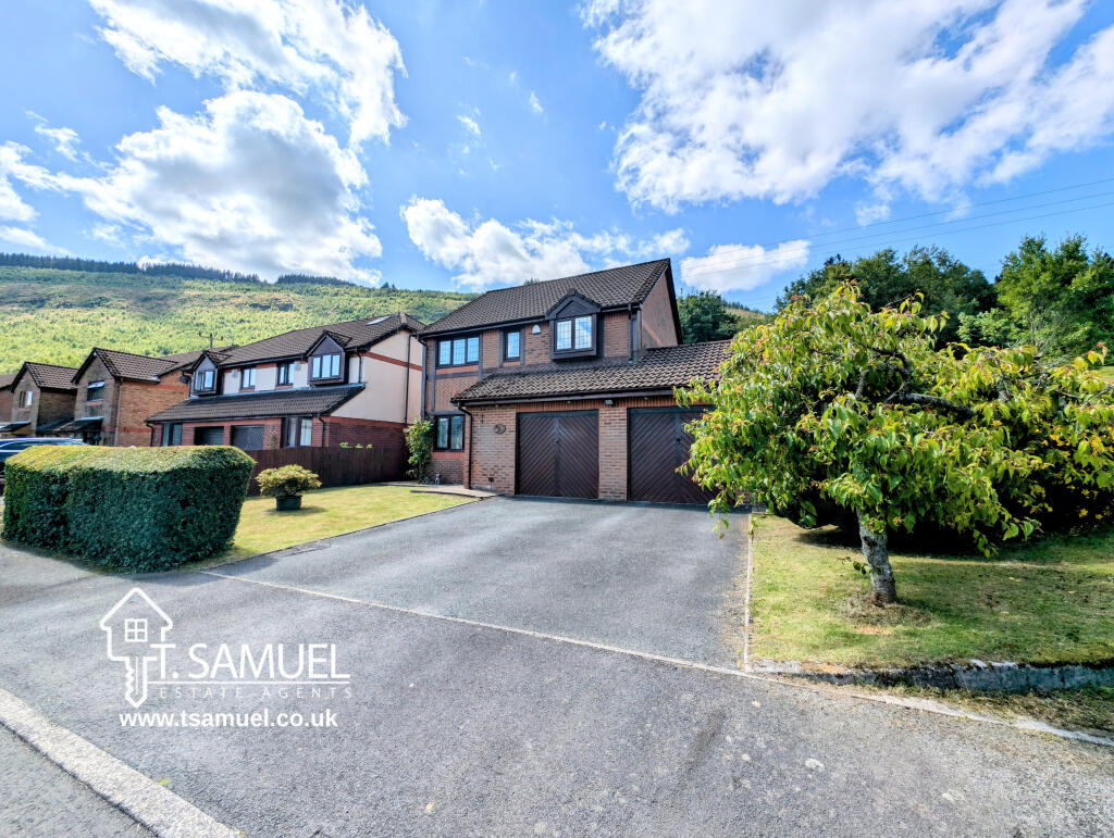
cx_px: 557
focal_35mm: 12
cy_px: 419
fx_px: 387
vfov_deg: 94.6
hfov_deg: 110.5
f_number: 1.95
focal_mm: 2.23
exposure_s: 1/4878
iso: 36
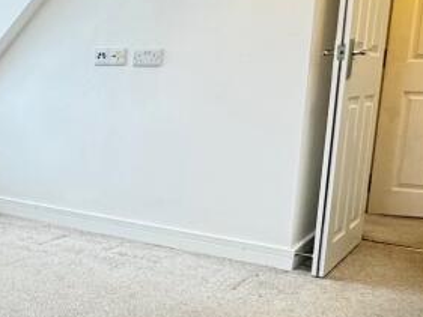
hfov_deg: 33.8
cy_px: 195
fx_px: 623
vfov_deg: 28.5
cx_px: -14
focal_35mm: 51
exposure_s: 1/50
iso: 200
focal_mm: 2.22
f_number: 2.2
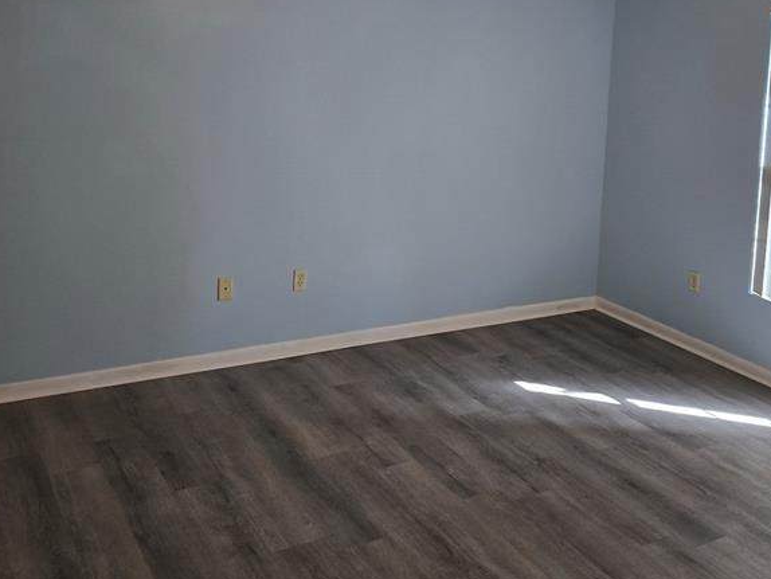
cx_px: 480
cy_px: 114
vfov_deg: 34.1
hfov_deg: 45.4
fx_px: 914
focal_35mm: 41
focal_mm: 6.3
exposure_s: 1/120
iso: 100
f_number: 1.7
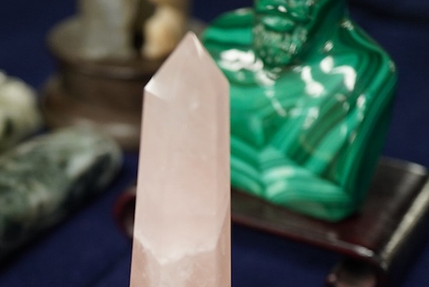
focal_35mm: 88
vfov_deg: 15.3
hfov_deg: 23.0
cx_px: 125
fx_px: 1049
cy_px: 268
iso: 1250
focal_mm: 30
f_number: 3.5
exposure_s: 1/125
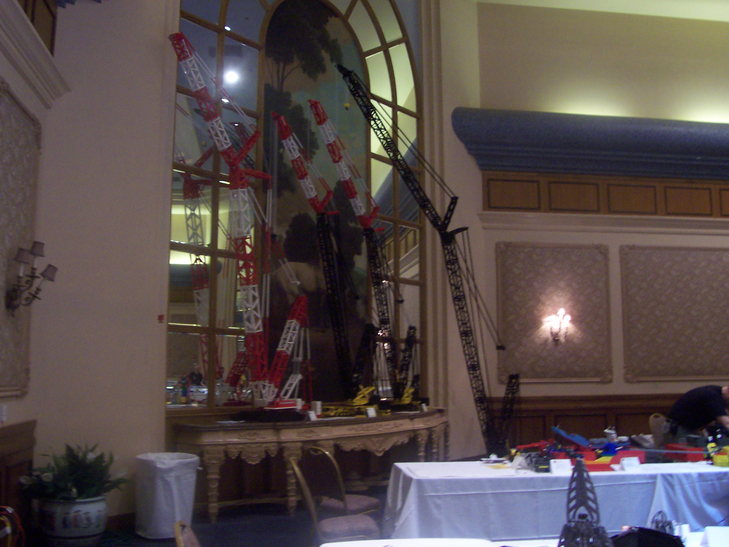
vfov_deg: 38.7
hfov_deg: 50.1
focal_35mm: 37
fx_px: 779
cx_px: 364
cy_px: 274
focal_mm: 5.6
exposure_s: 1/8
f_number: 2.8
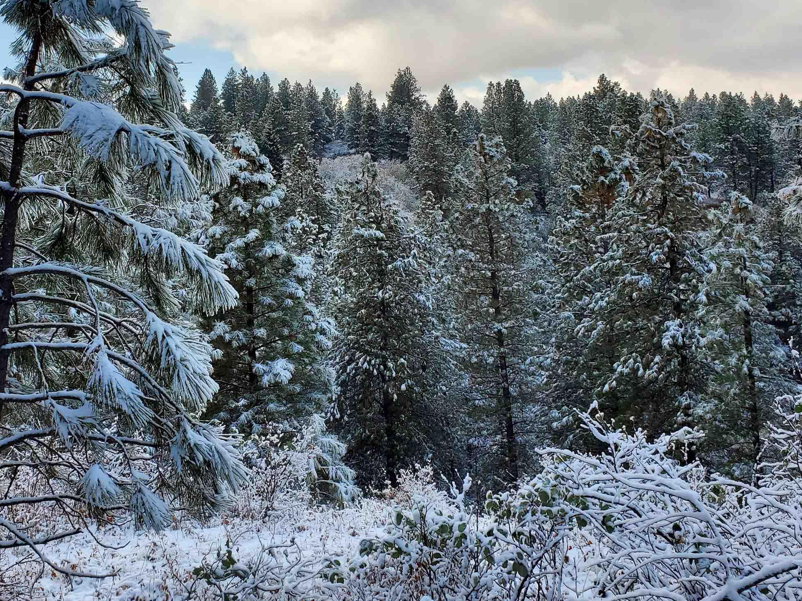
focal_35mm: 41
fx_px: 950
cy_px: 177
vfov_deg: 34.6
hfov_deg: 45.2
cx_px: 275
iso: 50
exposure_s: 1/986
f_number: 2.4
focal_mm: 4.3
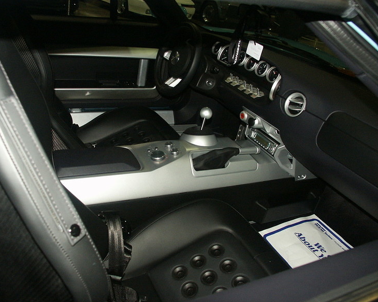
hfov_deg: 57.1
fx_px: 347
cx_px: 172
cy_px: 147
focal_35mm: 31
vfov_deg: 47.1
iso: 200
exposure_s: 1/45
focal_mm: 7.59
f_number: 2.8
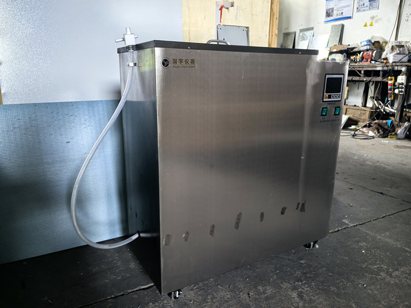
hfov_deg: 65.3
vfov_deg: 51.4
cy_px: 154
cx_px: 206
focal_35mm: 27
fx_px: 321
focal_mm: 5.75
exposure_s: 1/100
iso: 160
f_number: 2
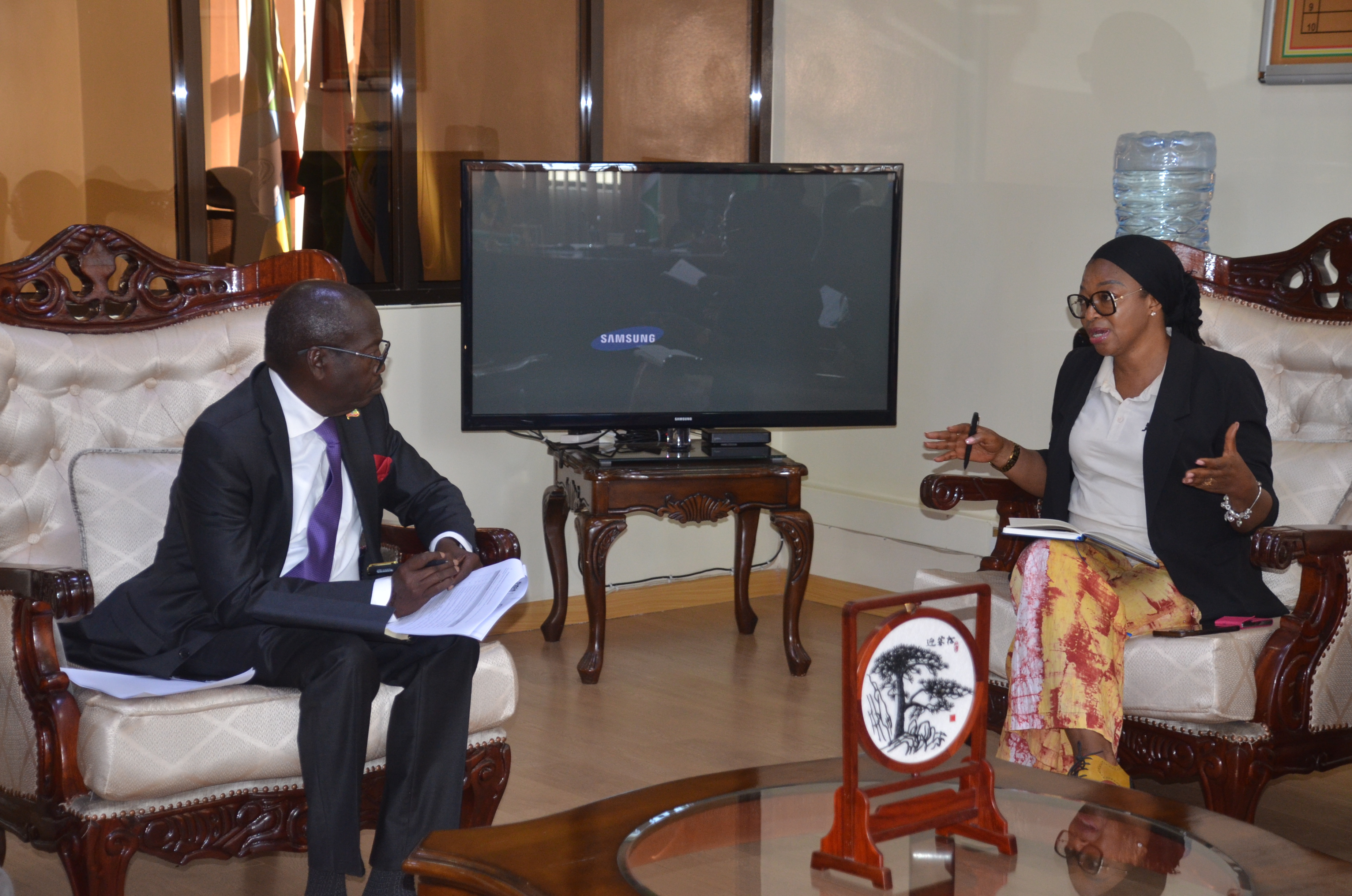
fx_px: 2698
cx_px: 676
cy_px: 448
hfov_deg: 28.1
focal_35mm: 72
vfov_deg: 18.8
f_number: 4.5
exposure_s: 1/60
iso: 800
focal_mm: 48
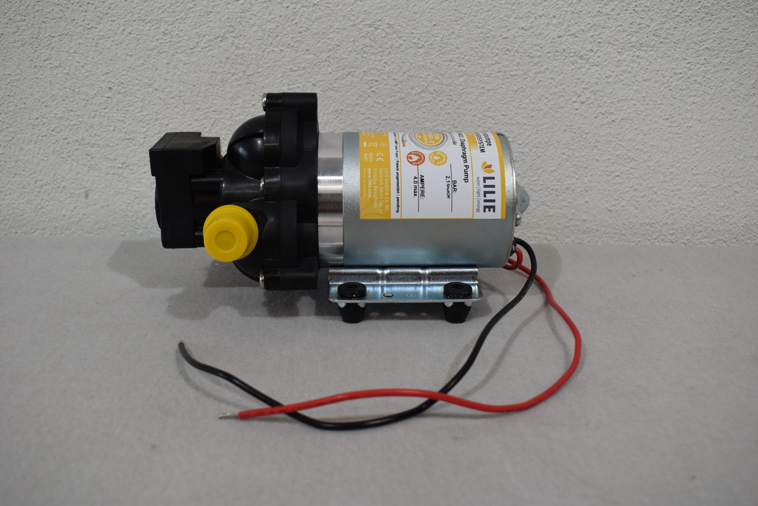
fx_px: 758
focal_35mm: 36
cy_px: 253
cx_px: 379
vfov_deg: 36.9
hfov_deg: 53.1
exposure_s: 1/125
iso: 360
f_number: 5.6
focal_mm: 24
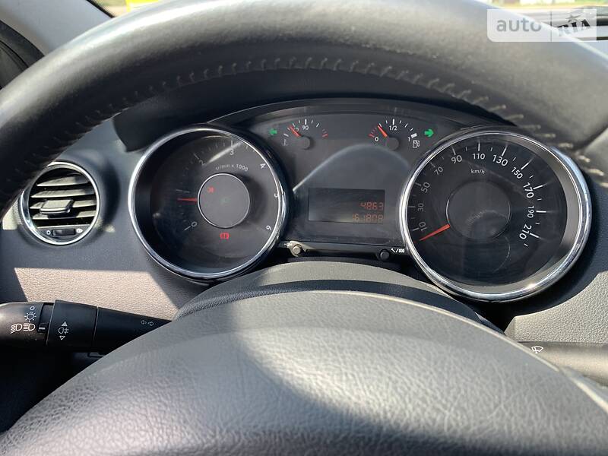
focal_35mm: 26
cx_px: 304
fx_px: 457
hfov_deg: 67.3
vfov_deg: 53.1
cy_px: 228
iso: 25
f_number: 1.8
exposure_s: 1/126
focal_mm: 4.2
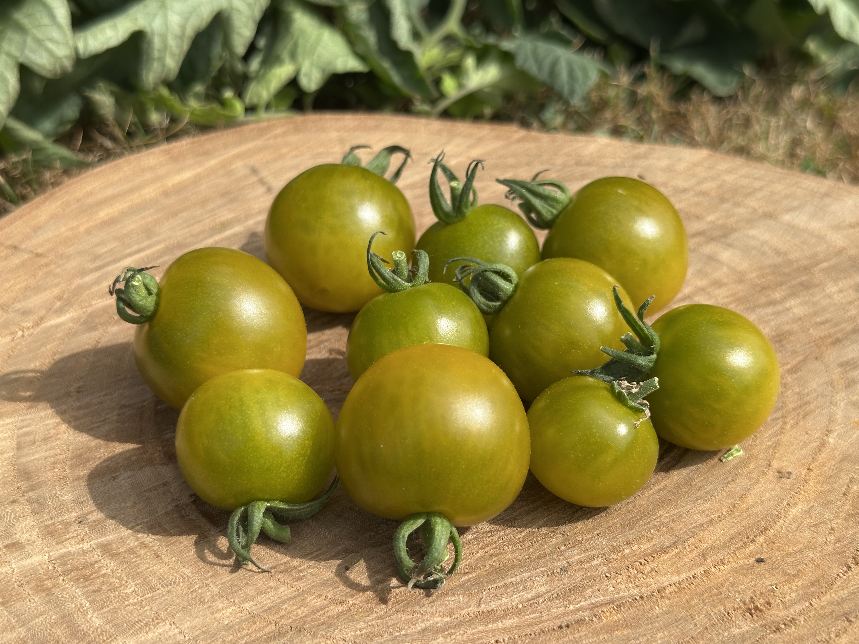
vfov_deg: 30.3
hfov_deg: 39.7
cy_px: 322
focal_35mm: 48
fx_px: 1191
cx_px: 430
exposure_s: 1/3472
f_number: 1.78
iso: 64
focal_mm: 6.86
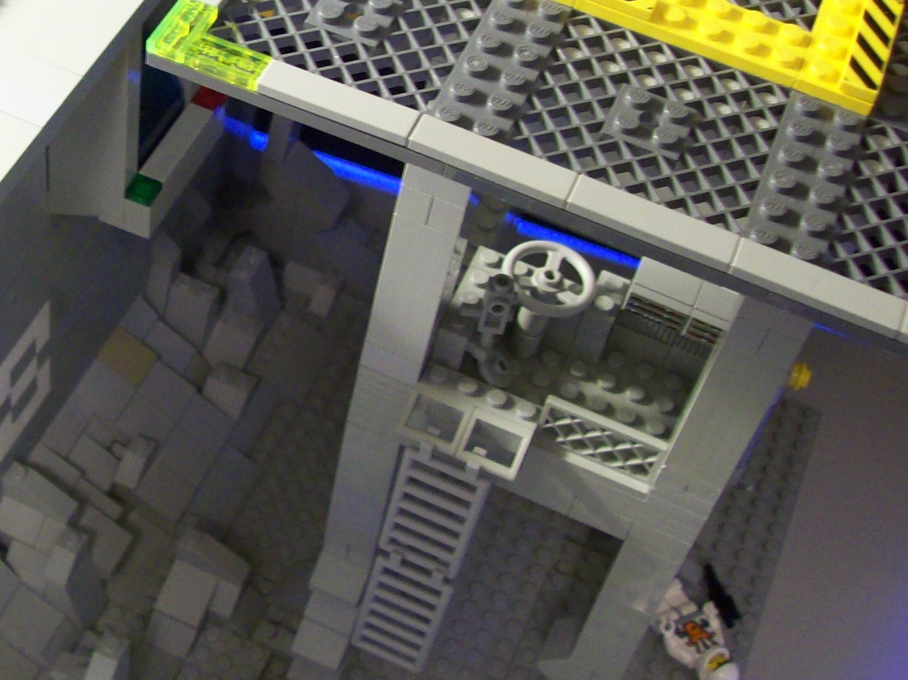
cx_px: 163
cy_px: 204
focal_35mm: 63
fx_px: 1652
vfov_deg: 23.1
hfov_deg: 29.9
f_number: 2.7
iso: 160
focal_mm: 6
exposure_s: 1/8.1
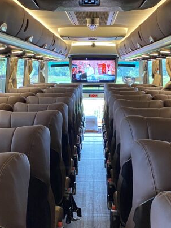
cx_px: 93
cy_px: 107
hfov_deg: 22.3
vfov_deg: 29.4
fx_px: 434
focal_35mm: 66
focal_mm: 4.25
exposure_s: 1/37
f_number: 1.8
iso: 500
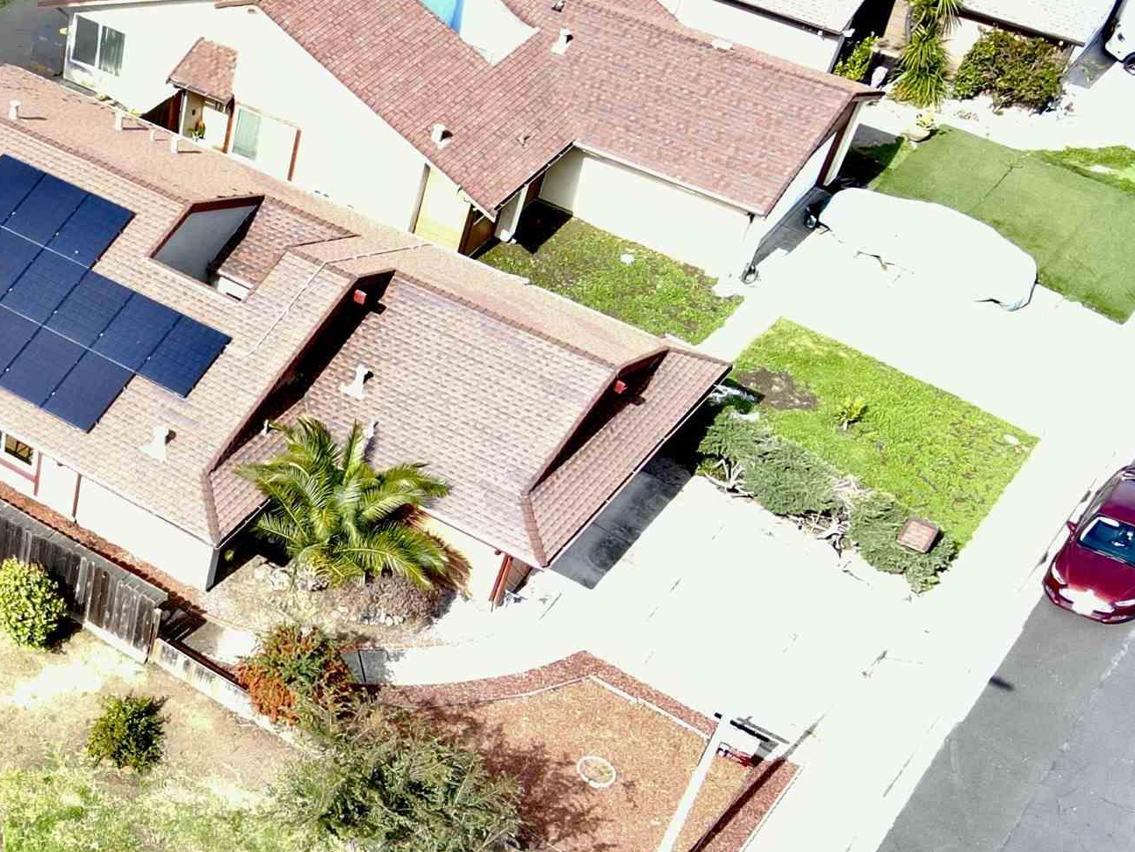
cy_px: 639
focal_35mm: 57
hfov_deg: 29.6
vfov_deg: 25.4
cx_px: -187
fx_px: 1869
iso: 100
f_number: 2.8
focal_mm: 4.5
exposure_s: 1/100
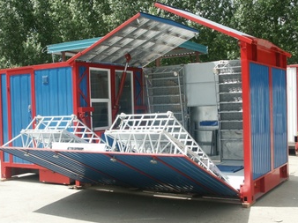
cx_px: 158
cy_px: 108
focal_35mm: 45
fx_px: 387
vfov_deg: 32.1
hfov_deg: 42.1
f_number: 5.6
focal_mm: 9.8
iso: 100
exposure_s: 1/250
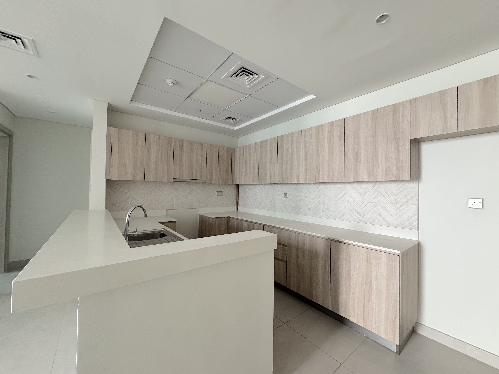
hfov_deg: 102.1
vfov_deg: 85.7
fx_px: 202
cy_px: 187
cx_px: 250
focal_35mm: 14
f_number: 2.2
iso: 320
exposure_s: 1/76
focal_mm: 2.22
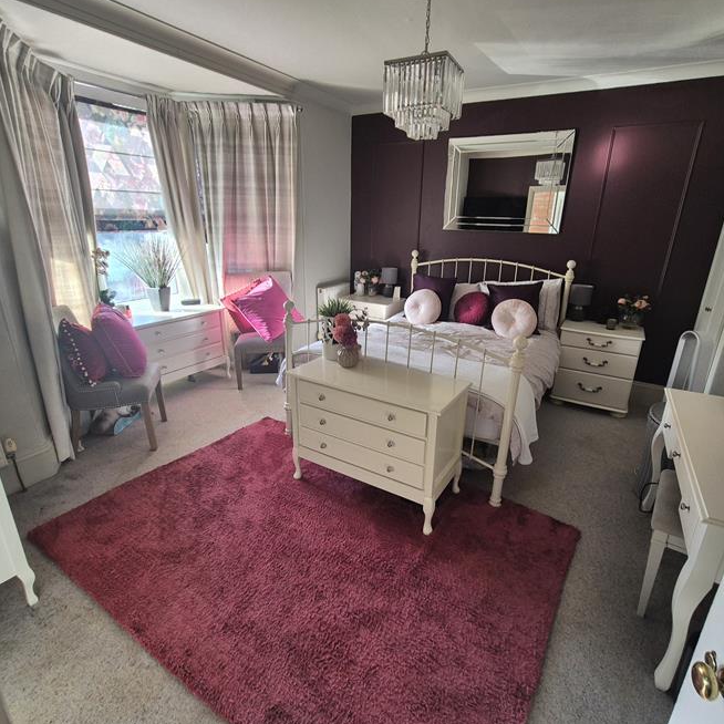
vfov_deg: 87.4
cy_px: 364
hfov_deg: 87.4
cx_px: 379
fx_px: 379
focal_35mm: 16
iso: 125
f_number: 2.2
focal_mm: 2.2
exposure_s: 1/50
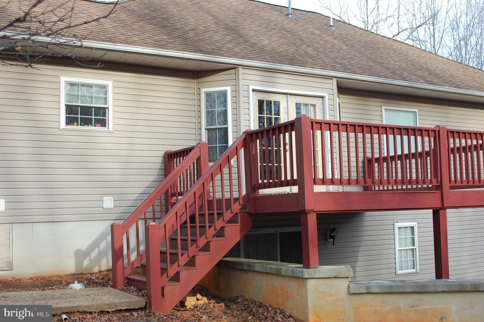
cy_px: 161
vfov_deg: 31.8
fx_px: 564
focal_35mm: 42
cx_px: 242
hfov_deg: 46.4
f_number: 5.6
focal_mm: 28
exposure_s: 1/125
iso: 280
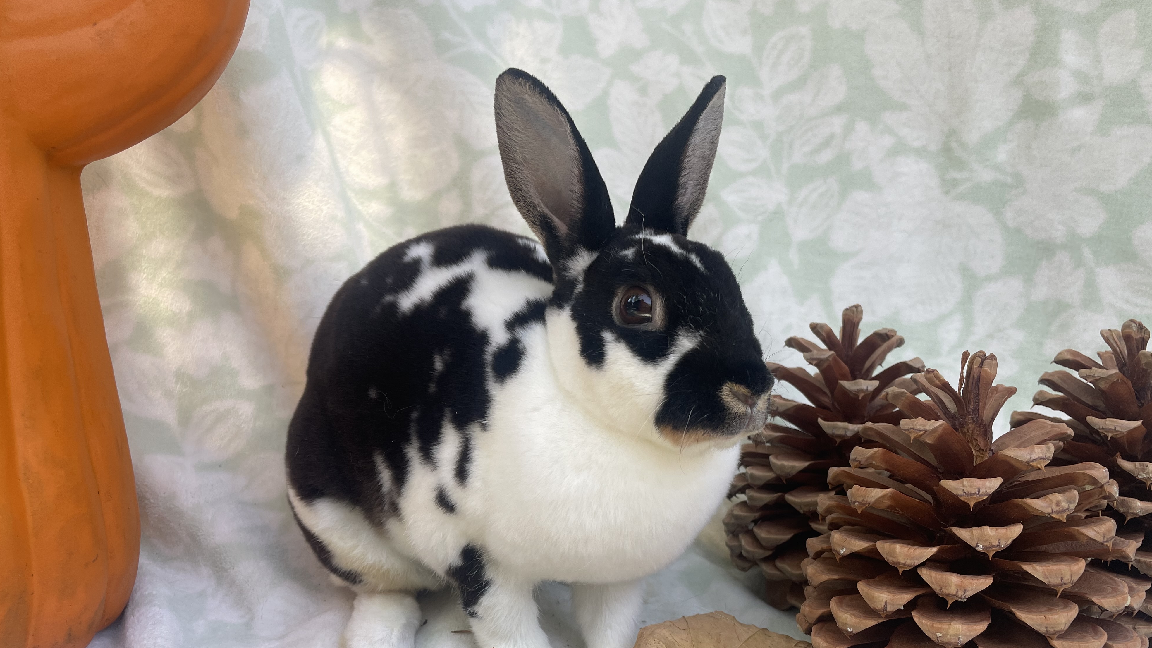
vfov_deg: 39.7
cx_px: 587
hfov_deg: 66.1
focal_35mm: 29
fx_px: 886
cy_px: 430
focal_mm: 4.2
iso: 32
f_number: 1.6
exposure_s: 1/270
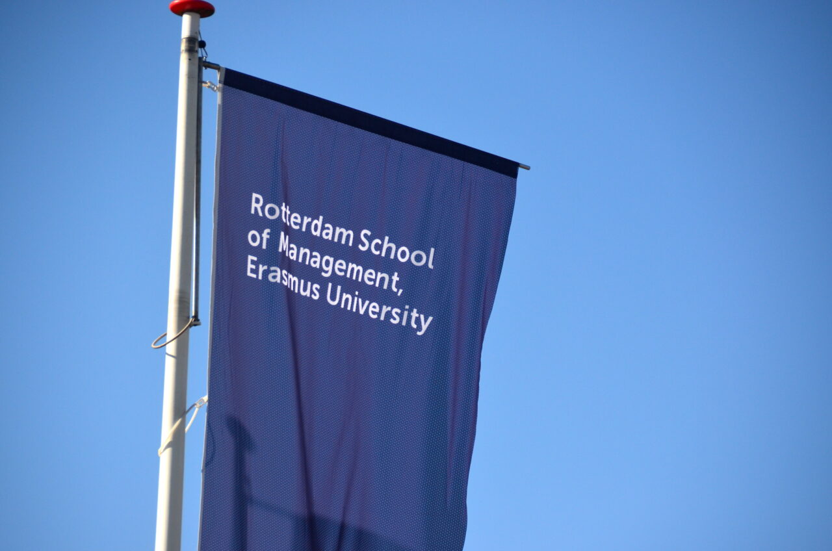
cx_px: 416
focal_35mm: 300
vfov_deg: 4.6
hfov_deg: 6.9
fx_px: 6919
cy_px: 276
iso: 400
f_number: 6.3
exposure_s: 1/2500
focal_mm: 200
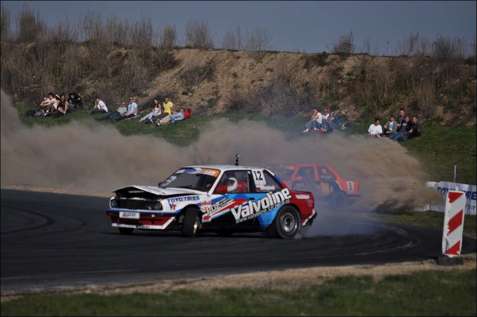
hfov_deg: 6.9
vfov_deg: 4.6
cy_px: 158
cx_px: 238
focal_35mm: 300
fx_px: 3971
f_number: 5.6
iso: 200
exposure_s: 1/4000
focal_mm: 200
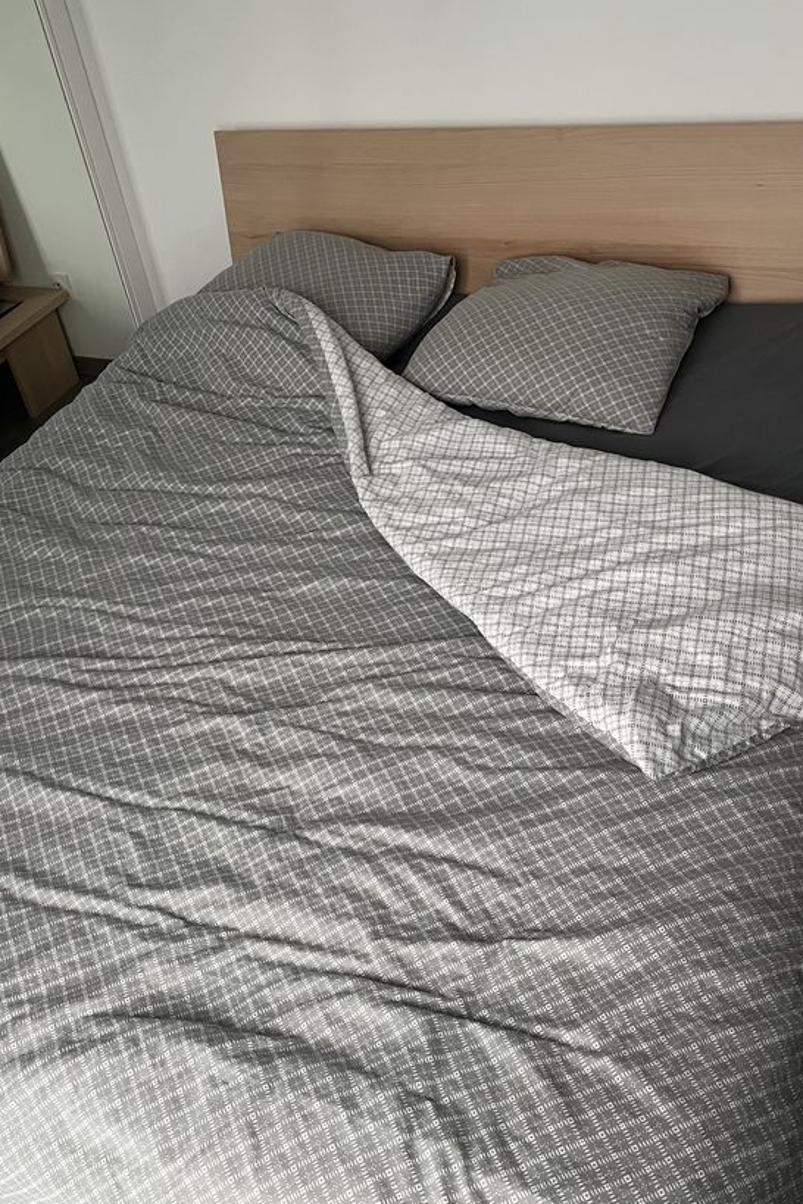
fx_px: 1104
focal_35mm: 33
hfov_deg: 39.9
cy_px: 548
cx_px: 353
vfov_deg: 57.1
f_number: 1.6
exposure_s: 1/50
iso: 250
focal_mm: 5.1
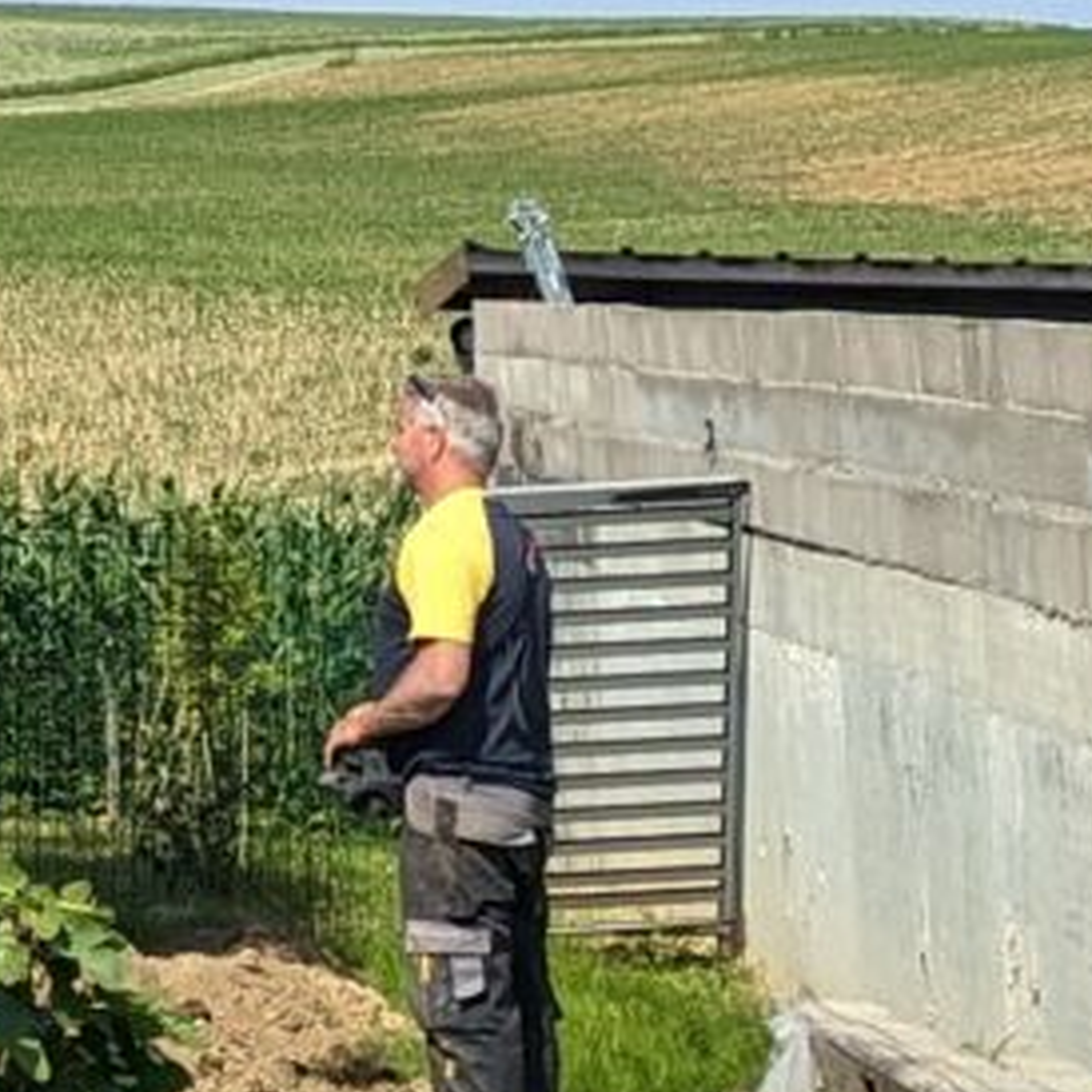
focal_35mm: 155
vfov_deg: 10.6
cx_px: -1622
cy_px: -829
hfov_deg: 9.8
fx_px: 5532
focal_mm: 6.81
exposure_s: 1/1618
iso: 43
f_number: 1.85
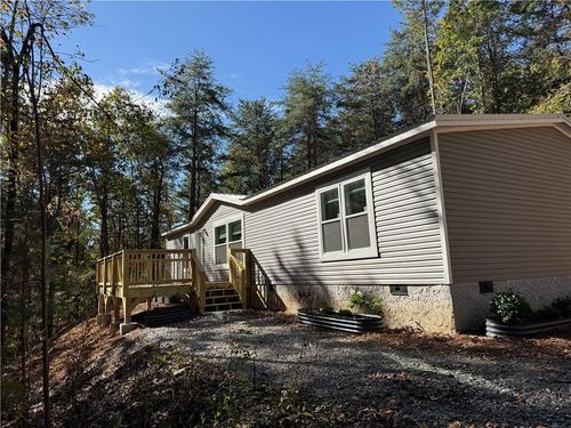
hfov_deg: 71.6
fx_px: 396
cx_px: 286
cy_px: 214
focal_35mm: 24
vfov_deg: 56.8
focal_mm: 6.76
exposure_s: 1/3021
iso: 80
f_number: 1.78
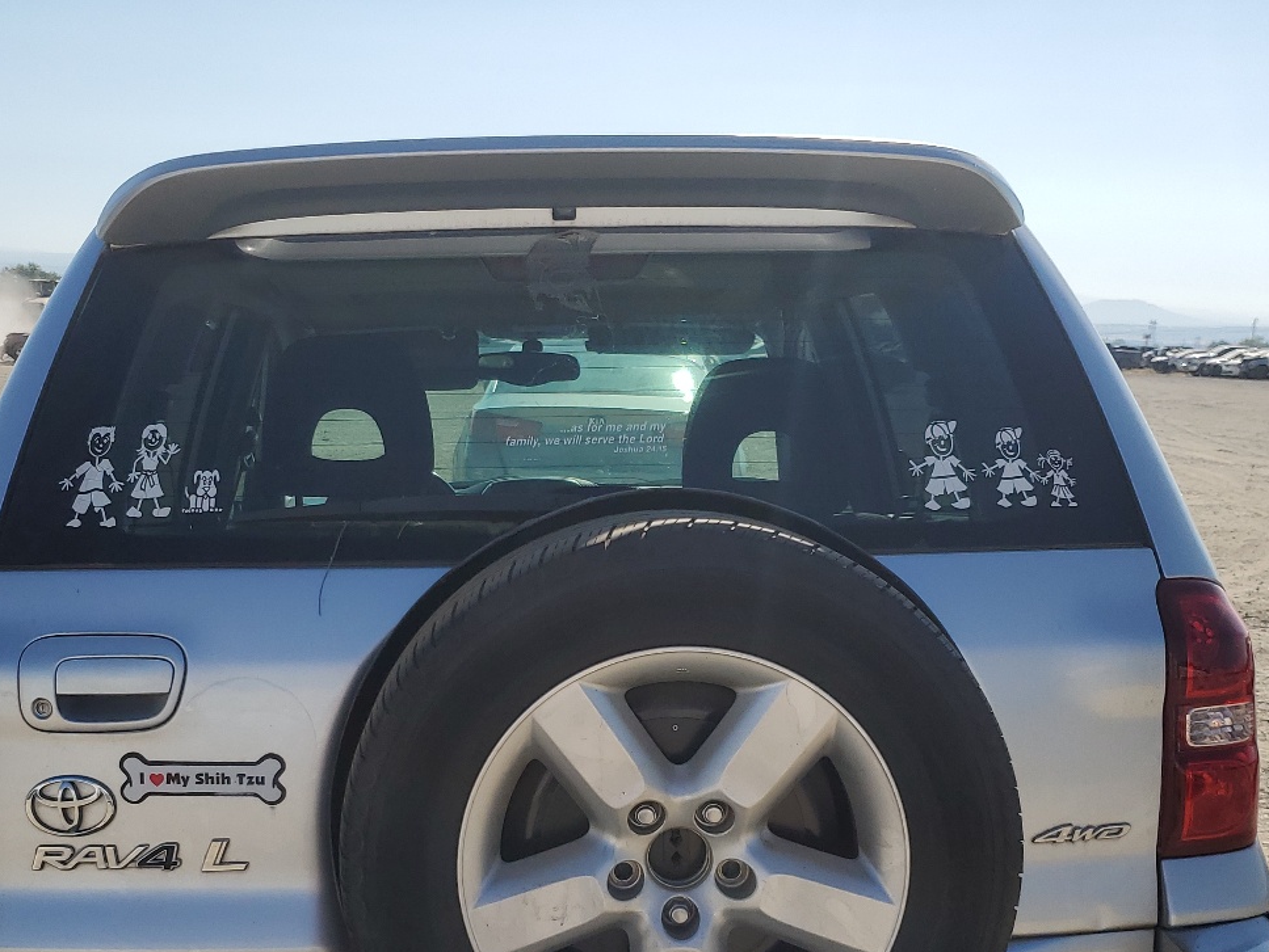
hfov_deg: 43.7
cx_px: 545
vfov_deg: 32.8
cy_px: 745
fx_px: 1577
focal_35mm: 43
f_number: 1.5
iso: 50
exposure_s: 1/5000
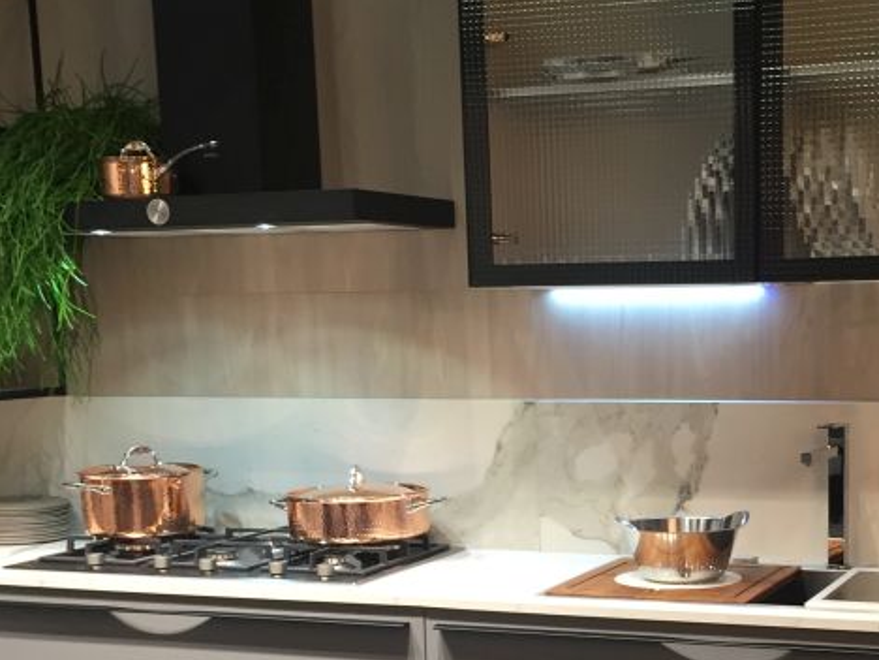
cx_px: 637
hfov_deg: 30.8
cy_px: 568
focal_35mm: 62
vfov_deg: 23.2
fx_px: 1574
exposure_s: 1/33
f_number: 2.2
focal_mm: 4.15
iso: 80
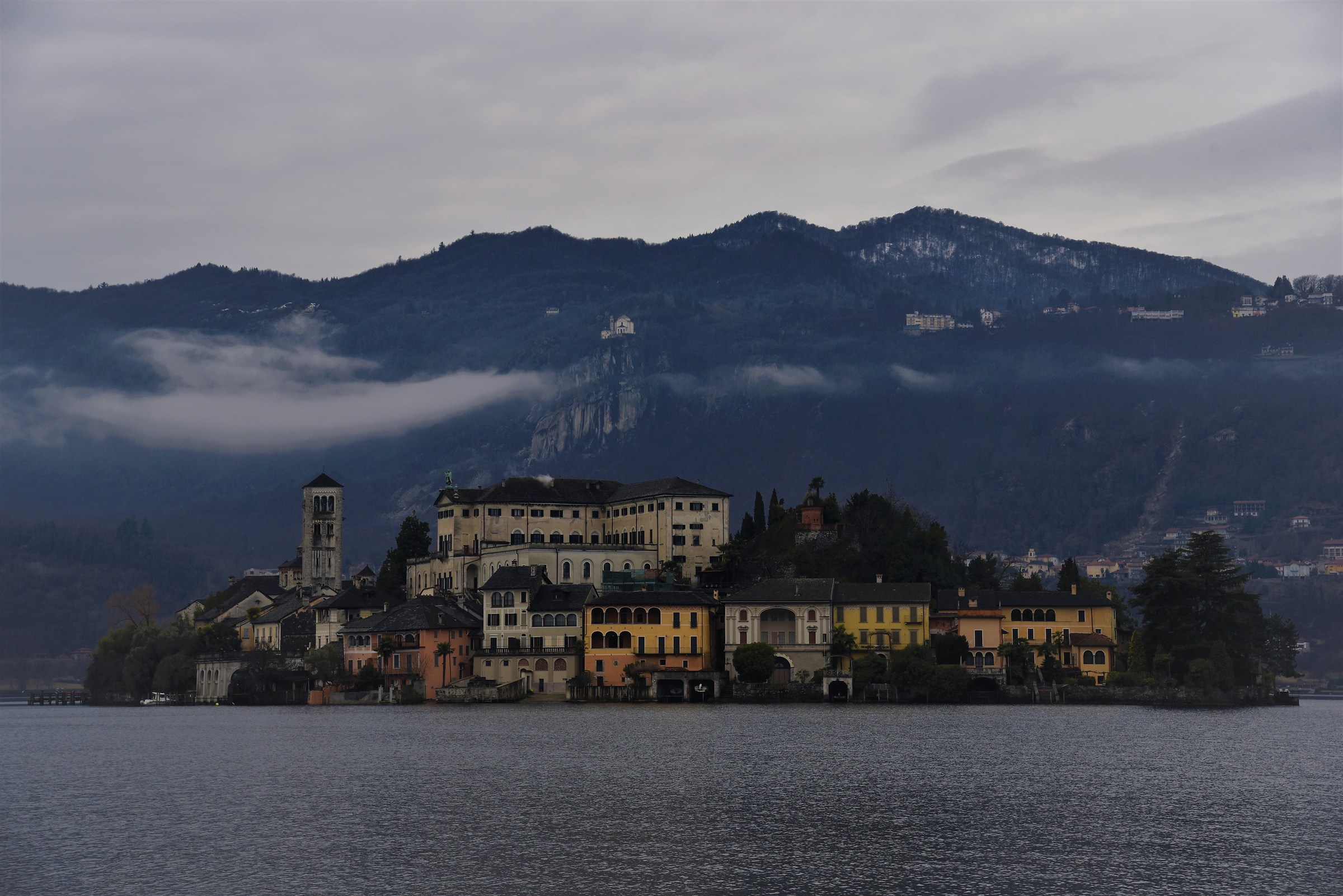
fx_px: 2799
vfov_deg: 18.2
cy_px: 448
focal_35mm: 75
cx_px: 672
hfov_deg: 27.0
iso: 180
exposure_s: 1/200
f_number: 8
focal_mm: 75
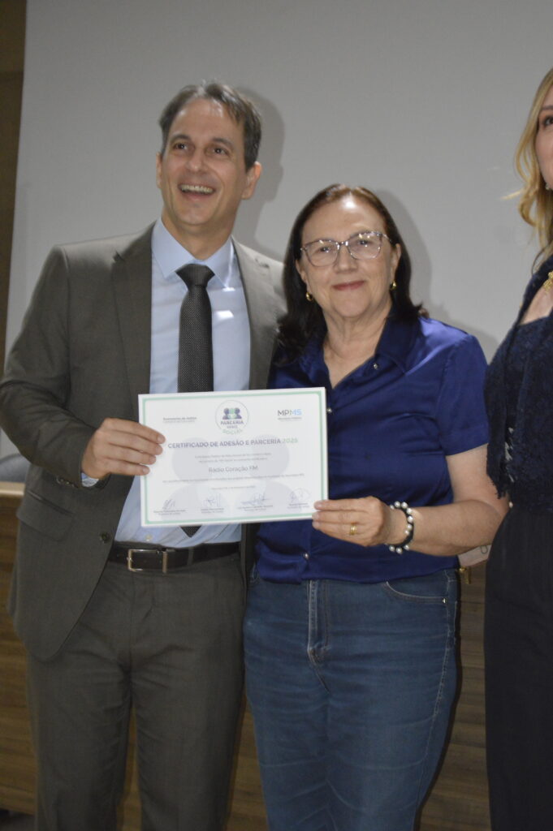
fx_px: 1523
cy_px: 416
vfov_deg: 30.5
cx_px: 276
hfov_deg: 20.6
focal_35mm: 66
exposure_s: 1/60
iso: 2800
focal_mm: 44
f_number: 5.3
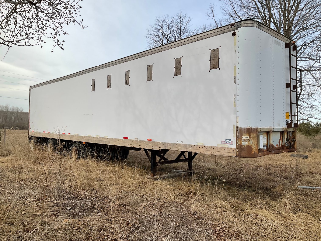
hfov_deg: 61.7
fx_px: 269
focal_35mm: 29
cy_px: 120
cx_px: 160
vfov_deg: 48.2
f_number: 1.8
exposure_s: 1/1626
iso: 25
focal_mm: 3
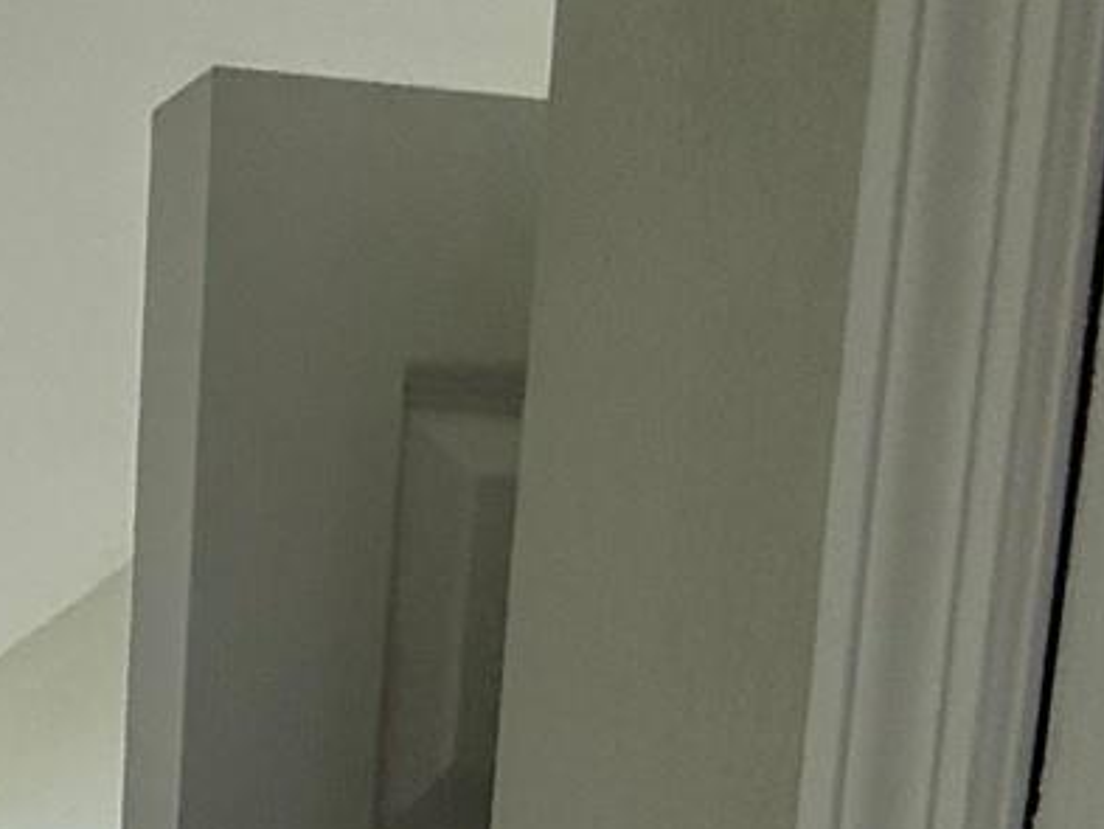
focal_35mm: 57
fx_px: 1818
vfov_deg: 19.5
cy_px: 1475
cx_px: -801
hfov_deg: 22.6
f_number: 2.2
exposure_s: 1/347
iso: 64
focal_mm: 2.22
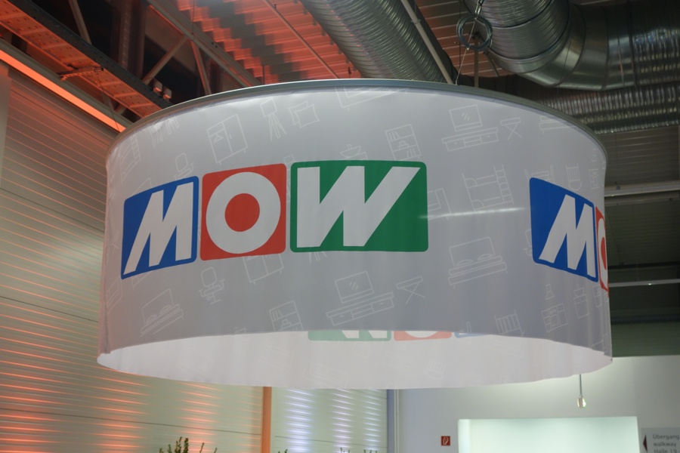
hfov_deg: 41.1
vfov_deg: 28.1
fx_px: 907
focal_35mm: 48
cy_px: 226
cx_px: 340
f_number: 3.2
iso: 640
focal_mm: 17.8
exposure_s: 1/50
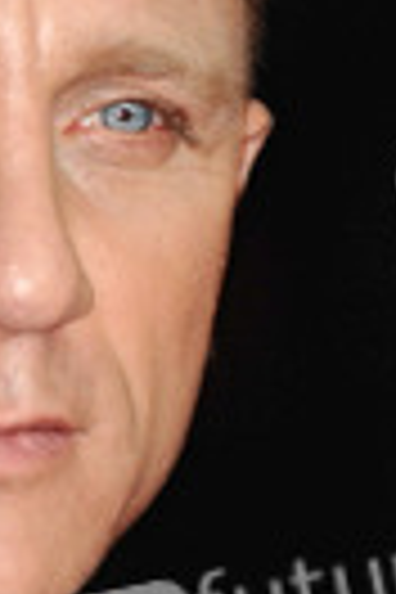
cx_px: -137
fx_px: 12333
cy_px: 423
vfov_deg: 2.8
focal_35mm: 748
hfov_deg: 1.8
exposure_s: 1/200
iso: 320
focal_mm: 165
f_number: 4.5
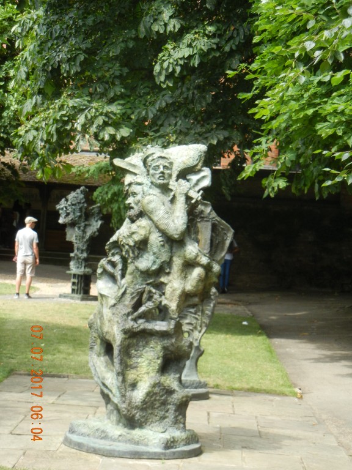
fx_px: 1207
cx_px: 176
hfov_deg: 16.6
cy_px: 235
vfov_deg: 22.0
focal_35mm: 89
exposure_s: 1/250
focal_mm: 16
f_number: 4.4
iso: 250
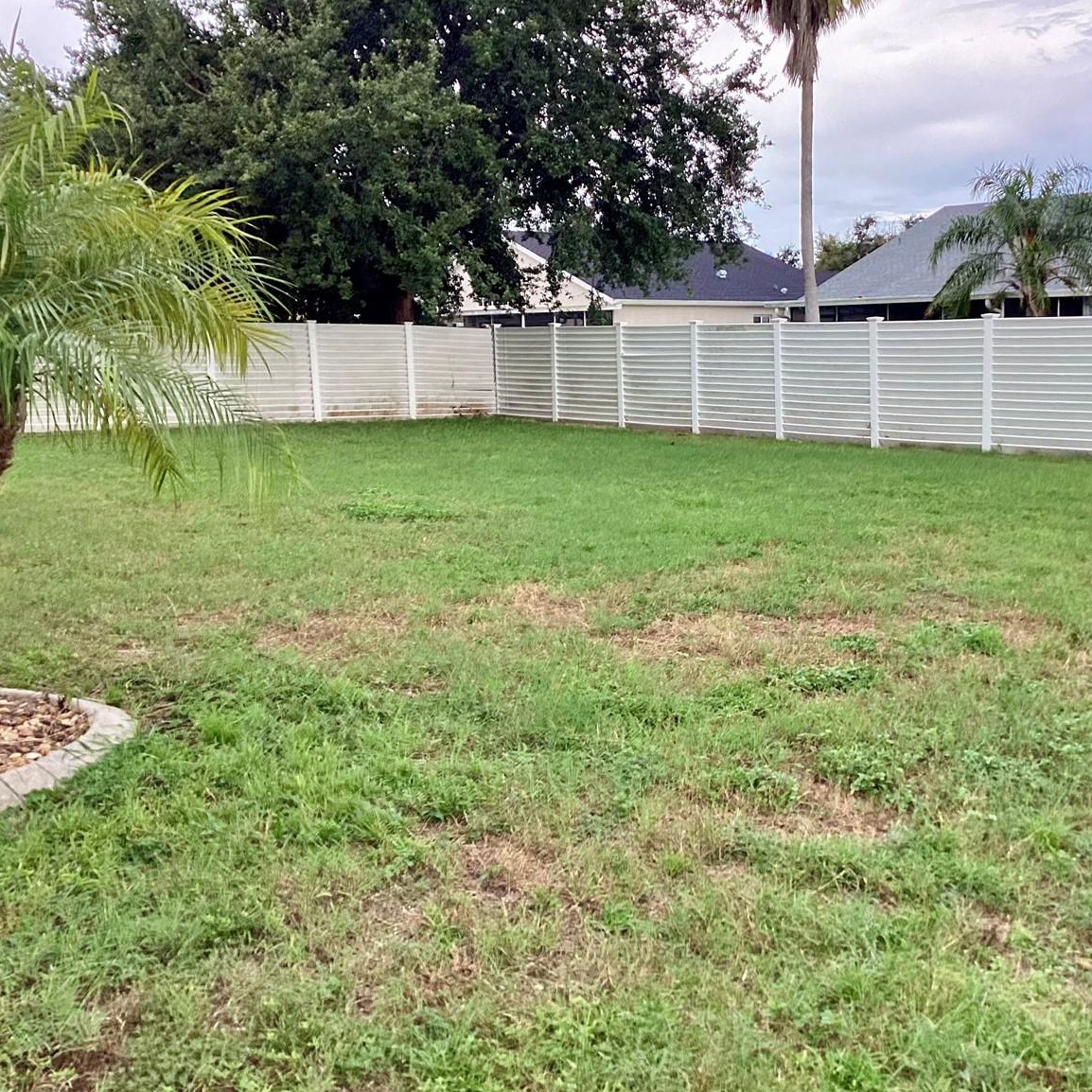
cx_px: 611
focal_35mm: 38
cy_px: 536
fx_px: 1356
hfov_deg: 43.8
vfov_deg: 43.9
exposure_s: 1/276
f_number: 2.4
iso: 25
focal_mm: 3.3
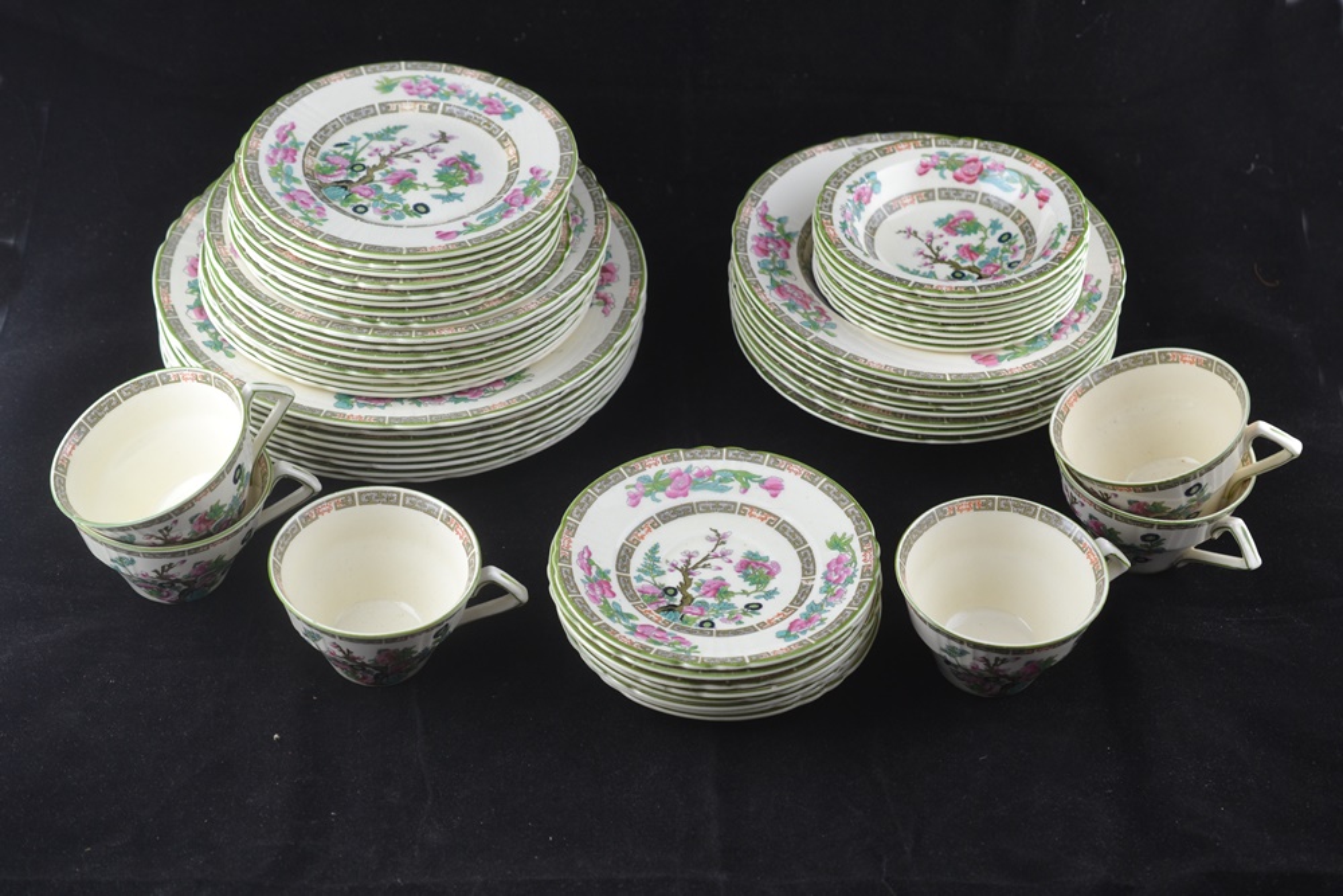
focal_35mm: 60
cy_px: 448
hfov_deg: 33.4
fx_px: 2239
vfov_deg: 22.6
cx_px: 672
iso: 400
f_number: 4
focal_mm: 40
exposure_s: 1/60
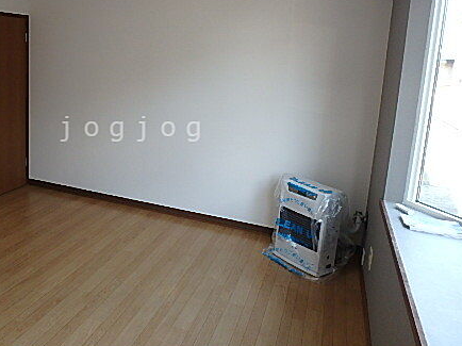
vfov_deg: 45.0
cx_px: 133
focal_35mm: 31
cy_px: 129
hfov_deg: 56.3
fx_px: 414
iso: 160
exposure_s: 1/60
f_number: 3.5
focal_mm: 3.7
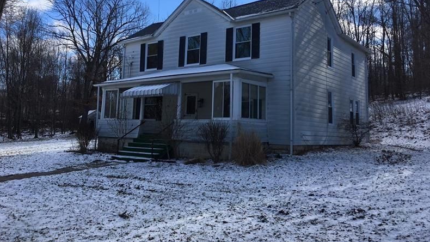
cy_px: 82
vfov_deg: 36.3
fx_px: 365
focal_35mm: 32
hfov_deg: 61.0
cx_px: 214
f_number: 2.2
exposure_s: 1/927
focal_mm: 4.15
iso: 25
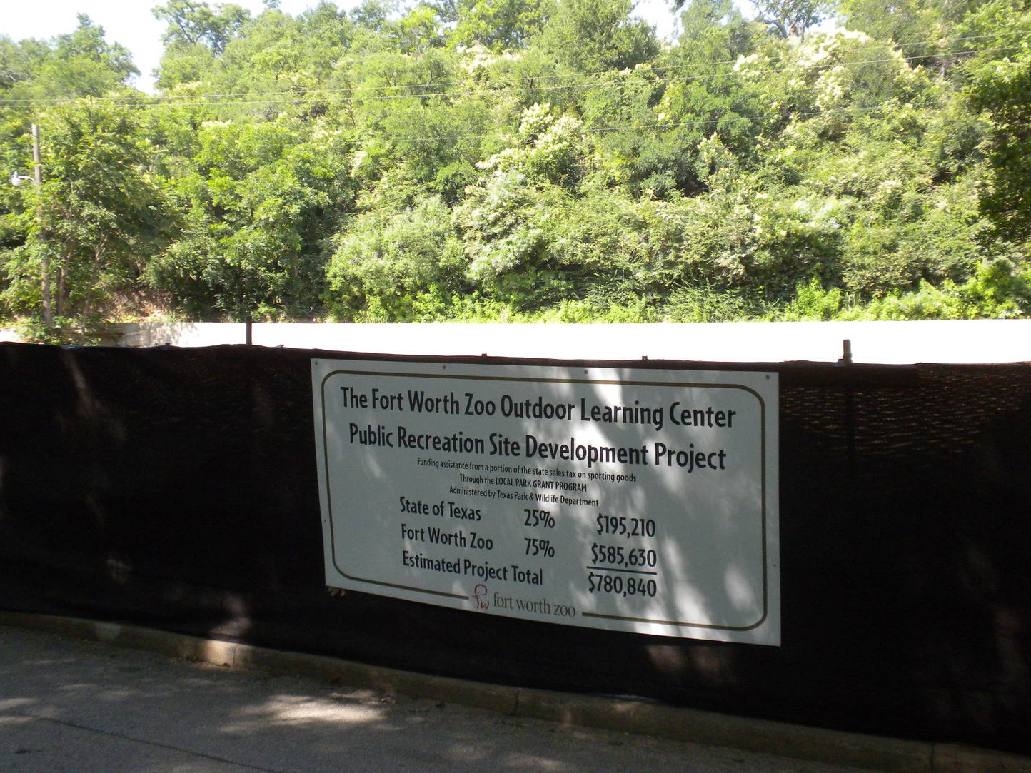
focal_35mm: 41
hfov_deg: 45.8
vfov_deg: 35.1
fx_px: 1221
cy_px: 380
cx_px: 532
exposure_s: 1/656
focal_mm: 6.6
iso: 260
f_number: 3.5
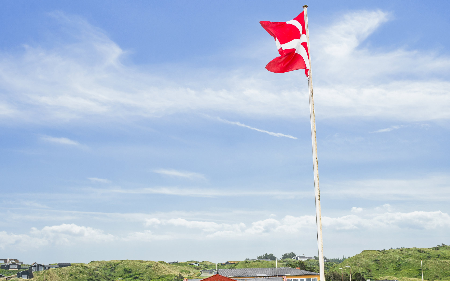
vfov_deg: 33.2
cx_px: 281
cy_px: 194
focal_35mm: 38
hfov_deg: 51.0
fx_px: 466
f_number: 5.6
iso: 160
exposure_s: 1/320
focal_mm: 24
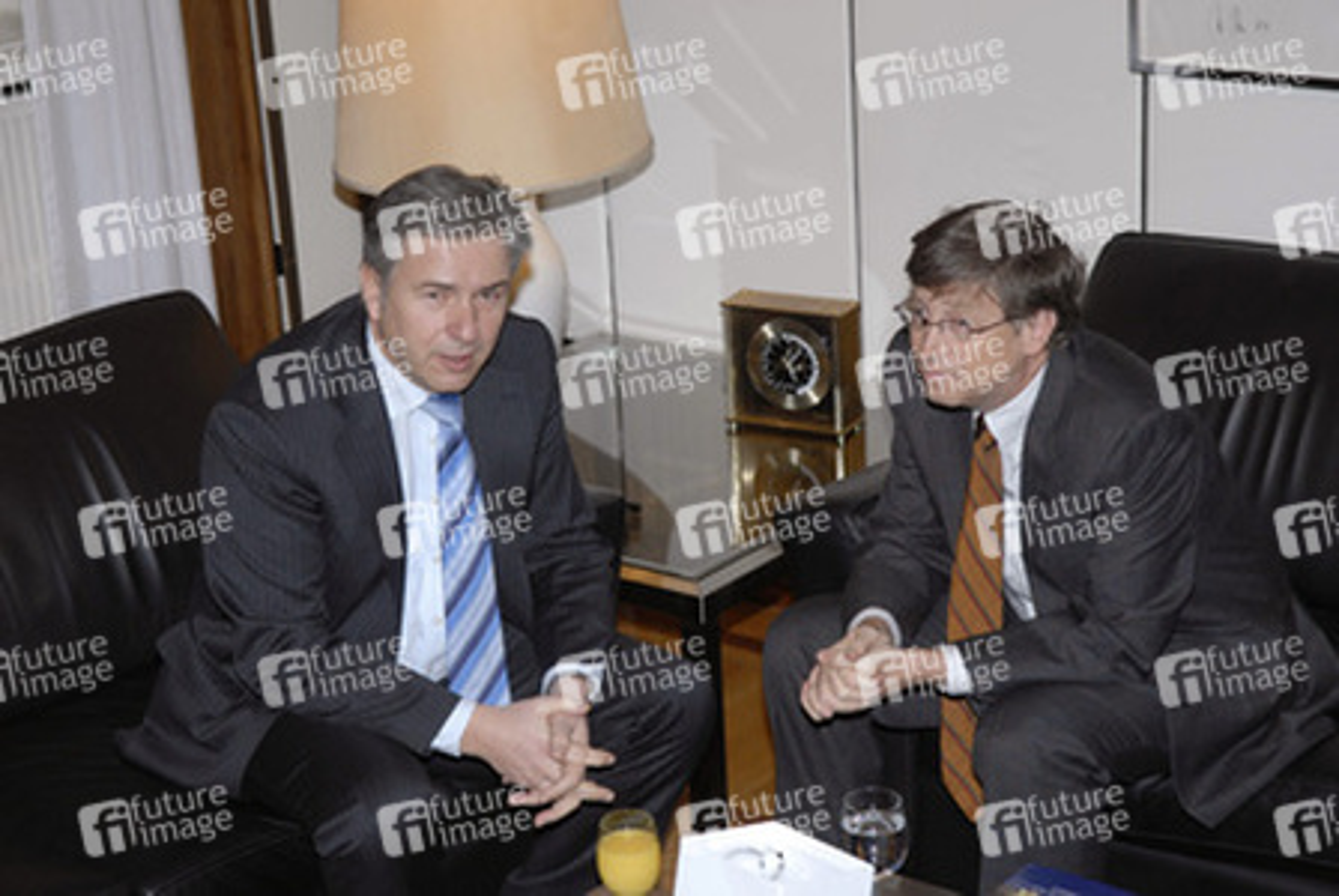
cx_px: 670
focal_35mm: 82
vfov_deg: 16.6
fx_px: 3073
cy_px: 448
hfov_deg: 24.6
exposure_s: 1/125
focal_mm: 55
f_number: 5.6
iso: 500
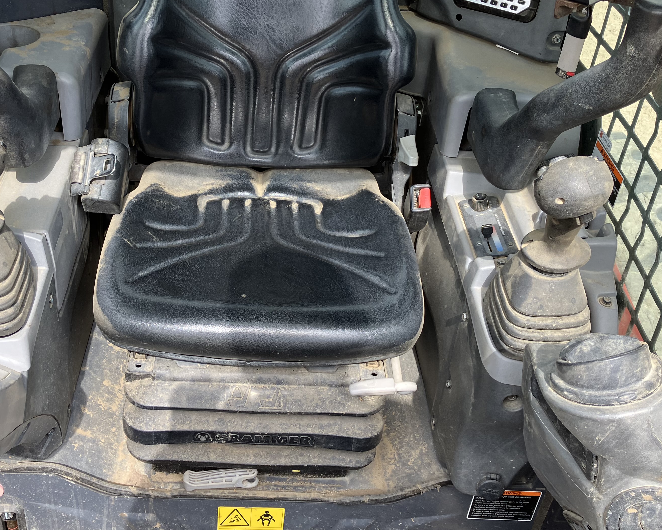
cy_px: 223
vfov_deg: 35.6
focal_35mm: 42
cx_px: 261
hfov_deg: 43.6
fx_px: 823
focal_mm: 3.99
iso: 25
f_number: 1.8
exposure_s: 1/257
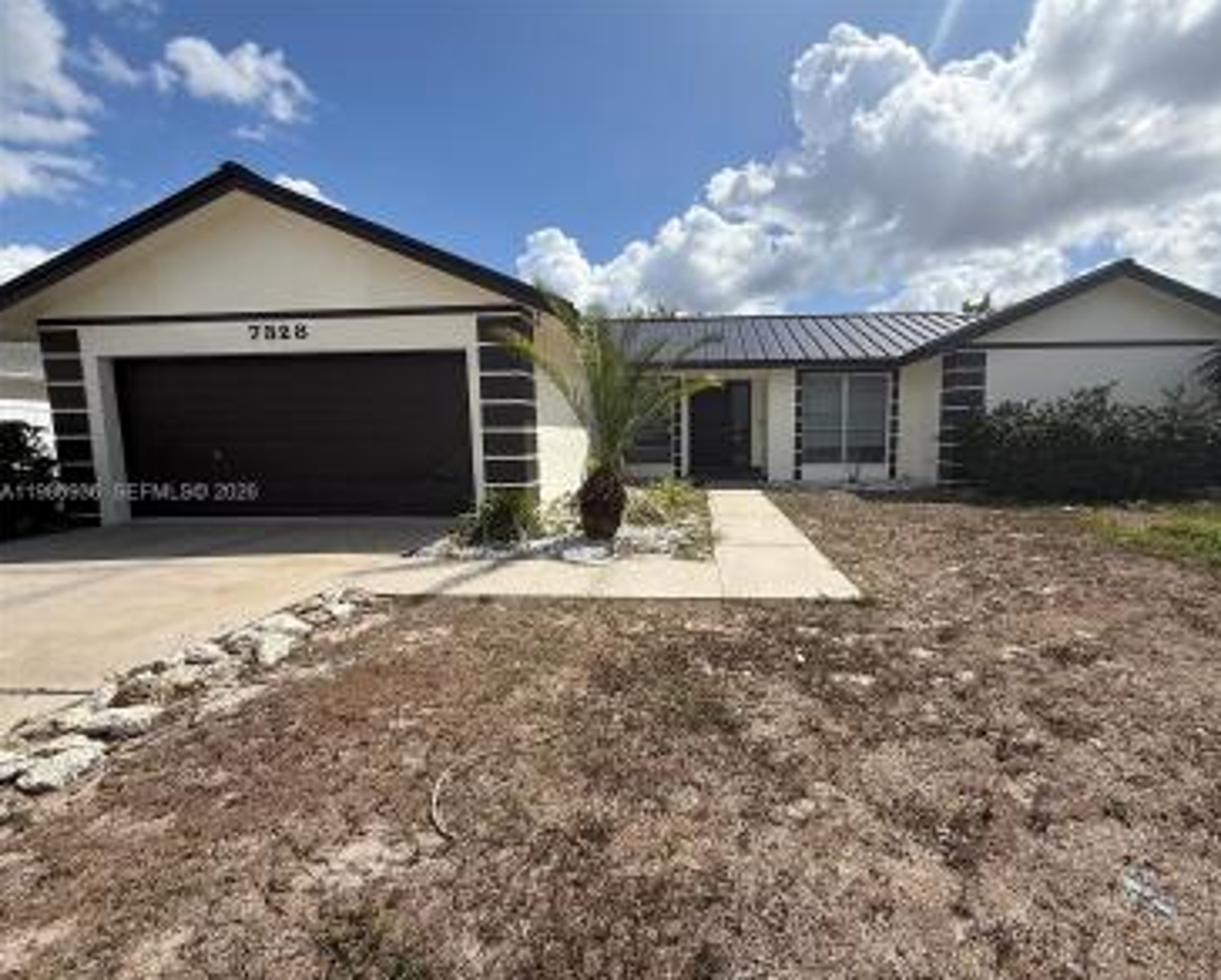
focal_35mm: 15
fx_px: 543
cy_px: 493
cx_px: 668
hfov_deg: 96.5
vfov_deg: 84.1
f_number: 2.2
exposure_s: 1/2841
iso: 50
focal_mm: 2.22
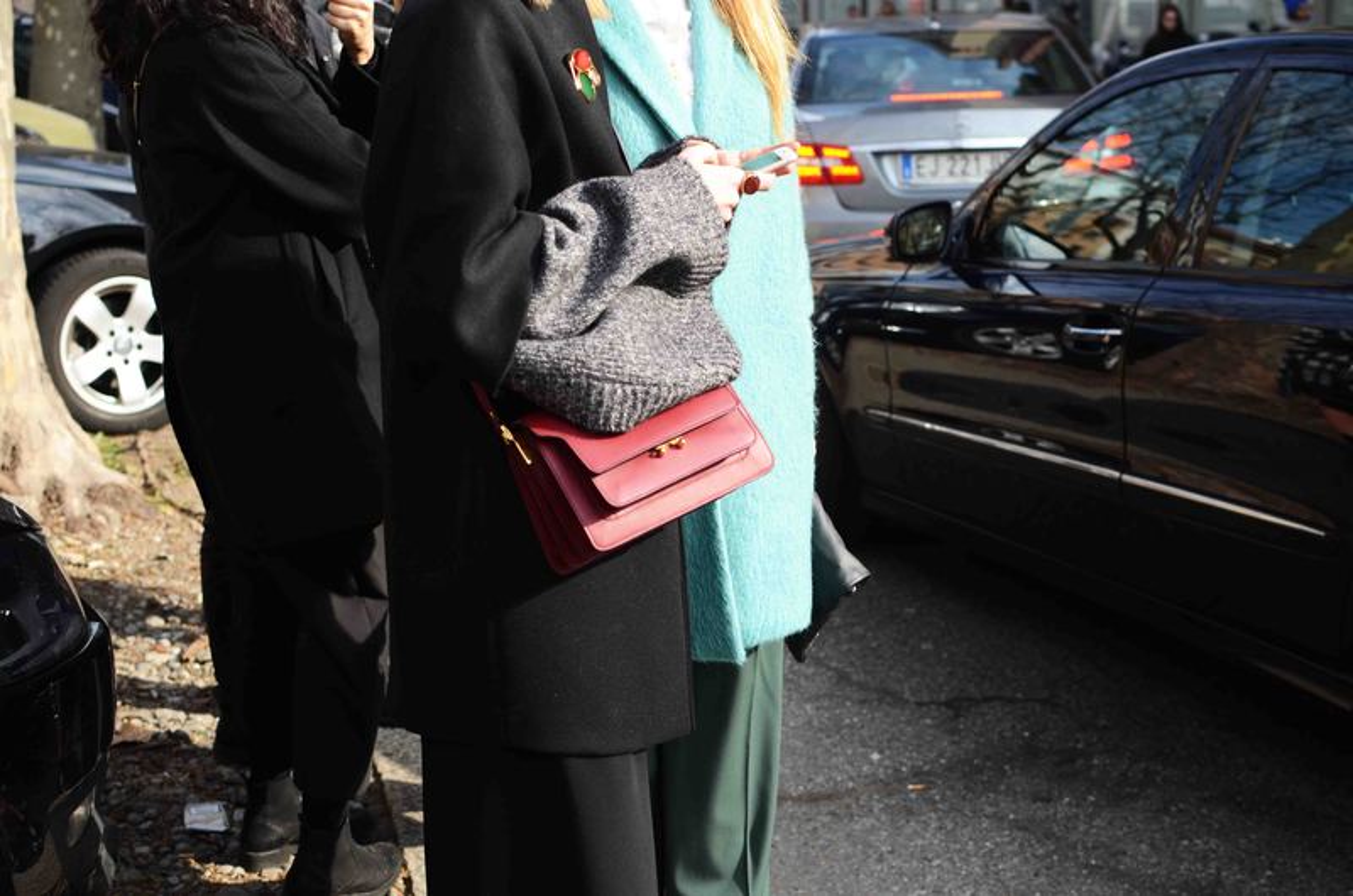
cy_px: 448
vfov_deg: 25.6
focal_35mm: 52
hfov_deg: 37.9
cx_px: 676
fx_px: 1969
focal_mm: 35
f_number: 3.2
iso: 200
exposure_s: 1/800
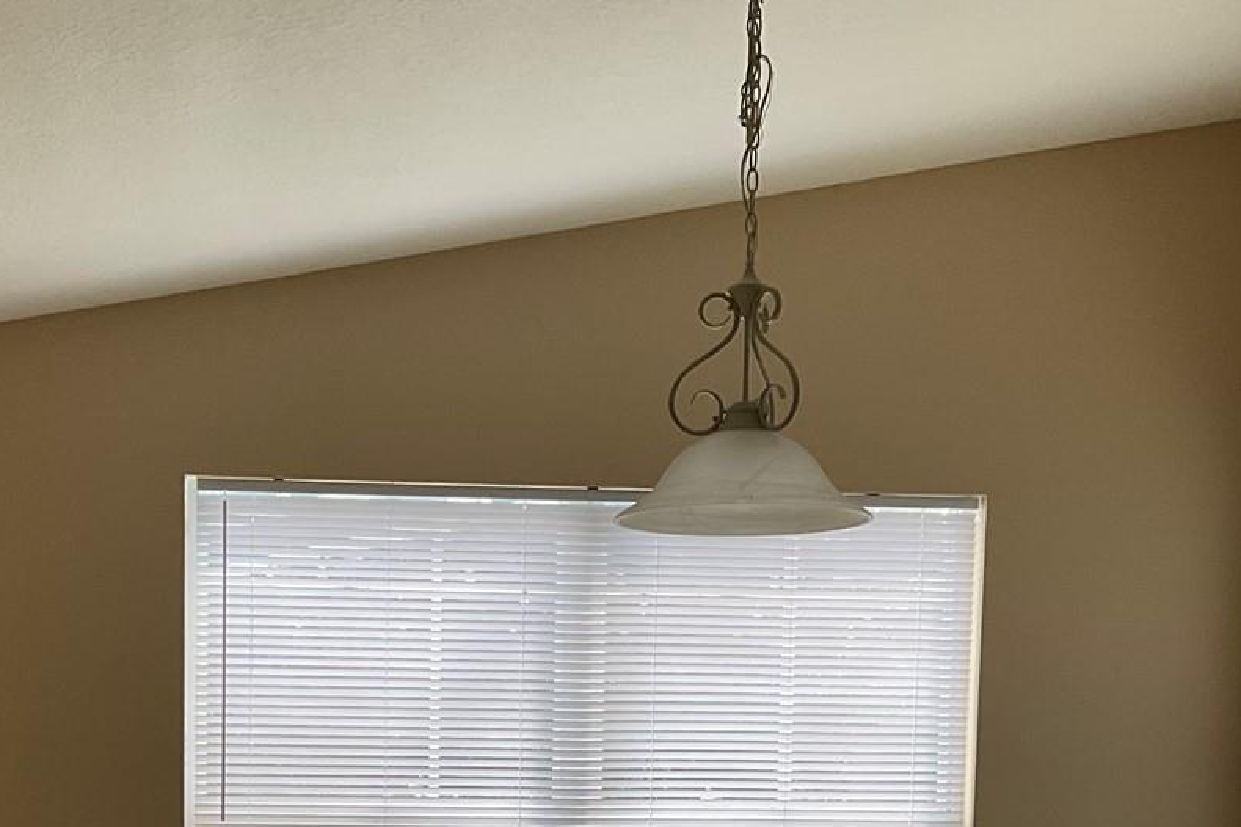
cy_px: 918
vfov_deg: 21.1
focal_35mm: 61
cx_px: 469
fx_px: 2102
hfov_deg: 32.7
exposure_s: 1/120
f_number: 1.8
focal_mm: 3
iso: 40
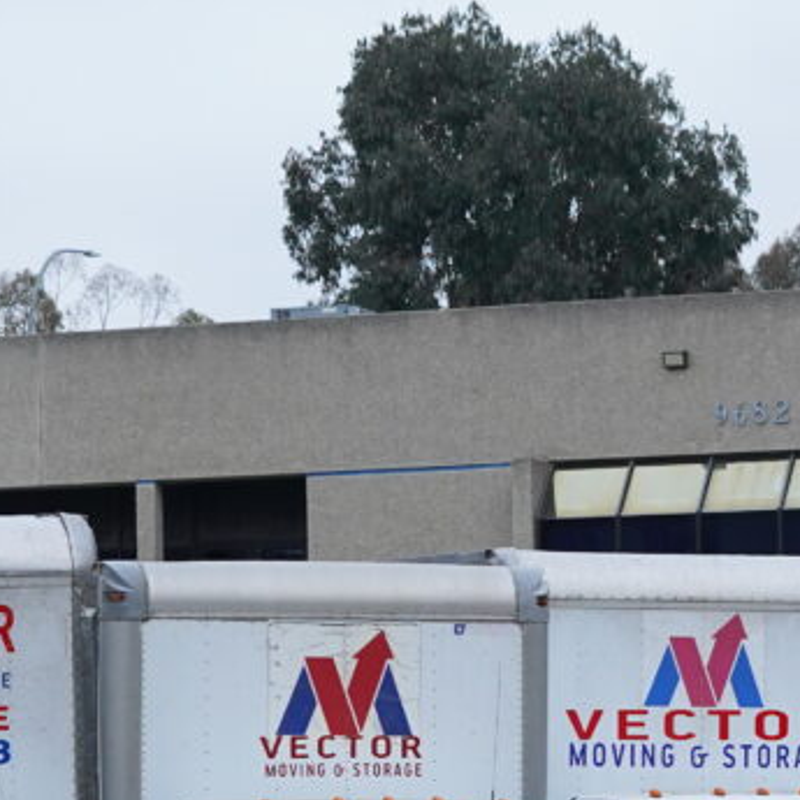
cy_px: 729
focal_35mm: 189
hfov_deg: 9.2
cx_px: 584
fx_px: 4942
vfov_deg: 9.2
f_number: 6.3
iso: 1250
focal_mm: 50
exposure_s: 1/800
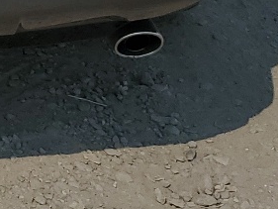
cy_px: -295
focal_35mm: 148
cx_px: -178
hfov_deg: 12.5
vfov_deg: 9.0
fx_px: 1189
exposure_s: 1/10000
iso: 50
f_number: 1.5
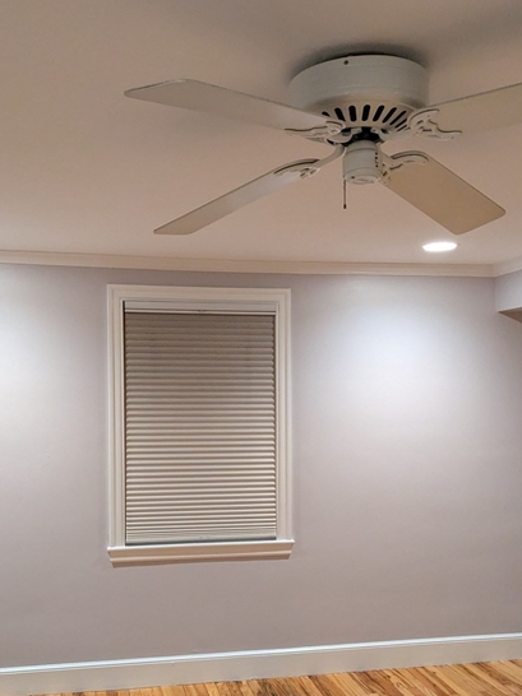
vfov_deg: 48.7
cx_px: 202
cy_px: 419
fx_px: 765
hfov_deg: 37.5
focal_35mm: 38
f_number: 1.73
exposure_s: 1/120
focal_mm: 4.38
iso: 471
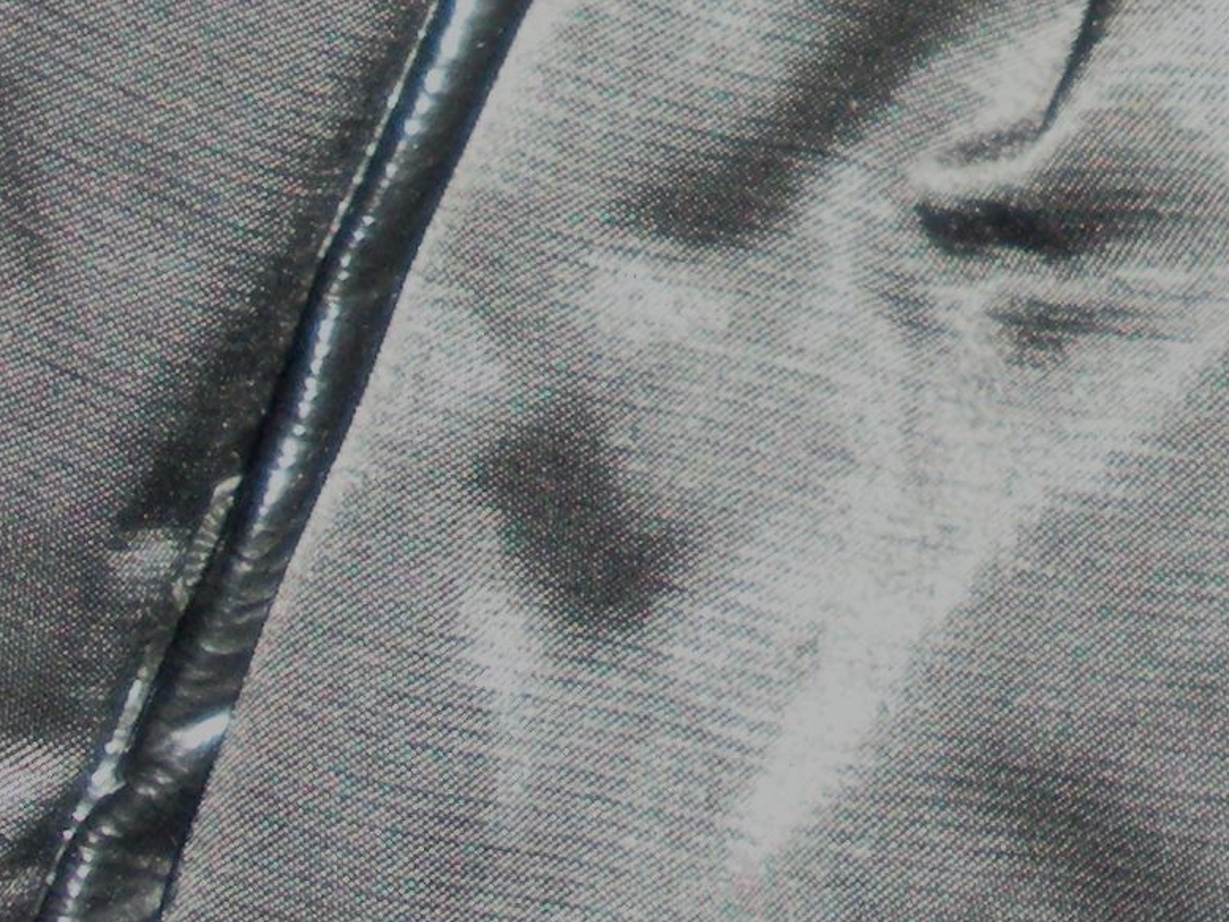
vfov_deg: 8.4
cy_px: -772
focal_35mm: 169
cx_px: 1966
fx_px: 6001
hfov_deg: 11.1
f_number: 3.5
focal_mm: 6.3
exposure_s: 1/60
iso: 203
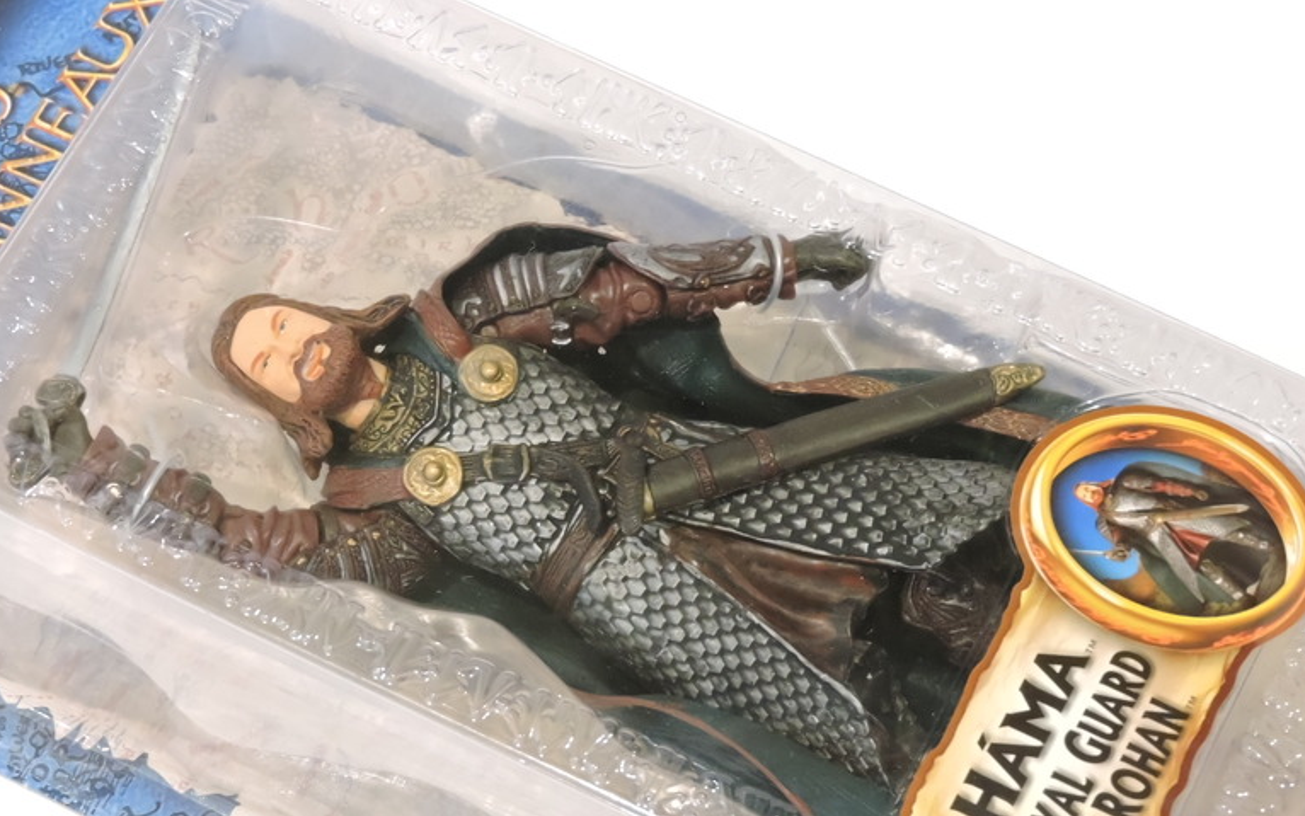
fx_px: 4375
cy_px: 465
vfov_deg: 10.7
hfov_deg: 17.0
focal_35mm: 123
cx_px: 652
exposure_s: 1/20
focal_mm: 20.6
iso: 800
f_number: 5
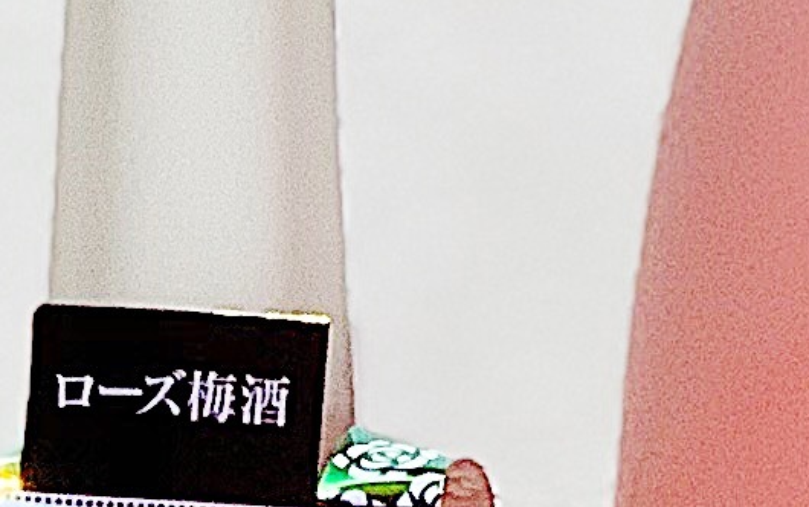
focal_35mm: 419
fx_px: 9244
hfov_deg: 5.0
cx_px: 745
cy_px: 255
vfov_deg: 3.1
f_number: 2.4
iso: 80
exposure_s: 1/122
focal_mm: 6
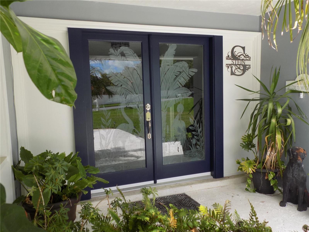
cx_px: 154
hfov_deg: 65.3
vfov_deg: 51.4
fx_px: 241
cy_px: 116
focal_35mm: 27
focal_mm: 4.8
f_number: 3.2
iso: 80
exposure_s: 1/250
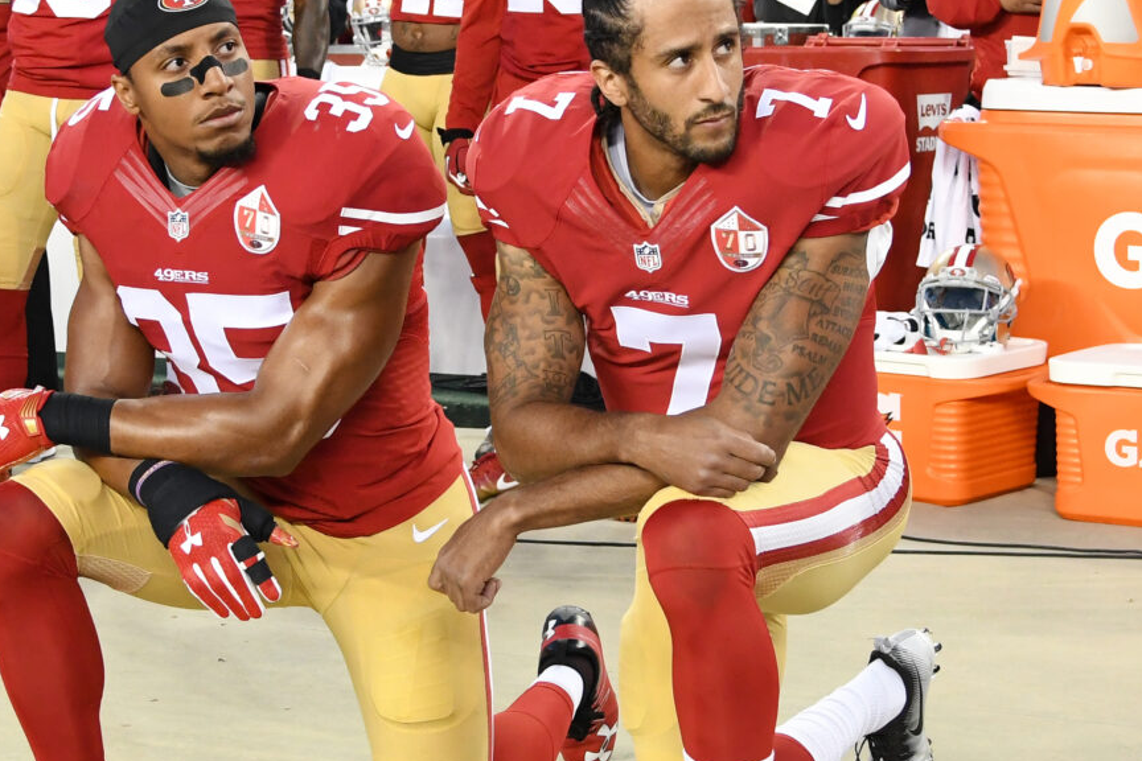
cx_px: 471
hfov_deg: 33.3
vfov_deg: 22.5
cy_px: 503
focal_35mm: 60
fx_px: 1903
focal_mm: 24
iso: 1600
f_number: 4.5
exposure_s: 1/640
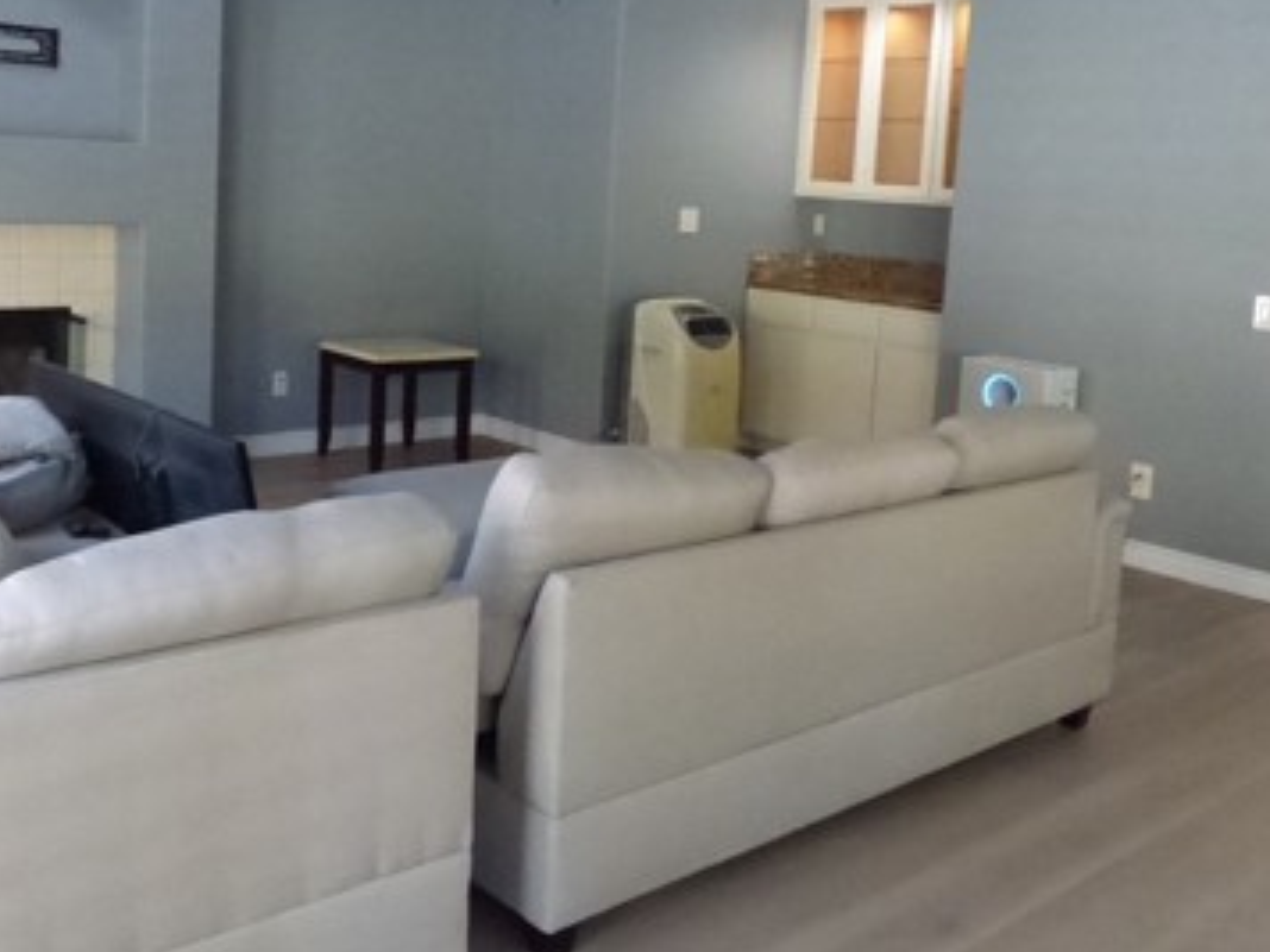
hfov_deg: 51.3
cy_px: 328
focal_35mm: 36
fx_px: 1321
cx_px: 599
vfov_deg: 39.3
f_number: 2.8
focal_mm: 3.58
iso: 1600
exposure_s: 1/250
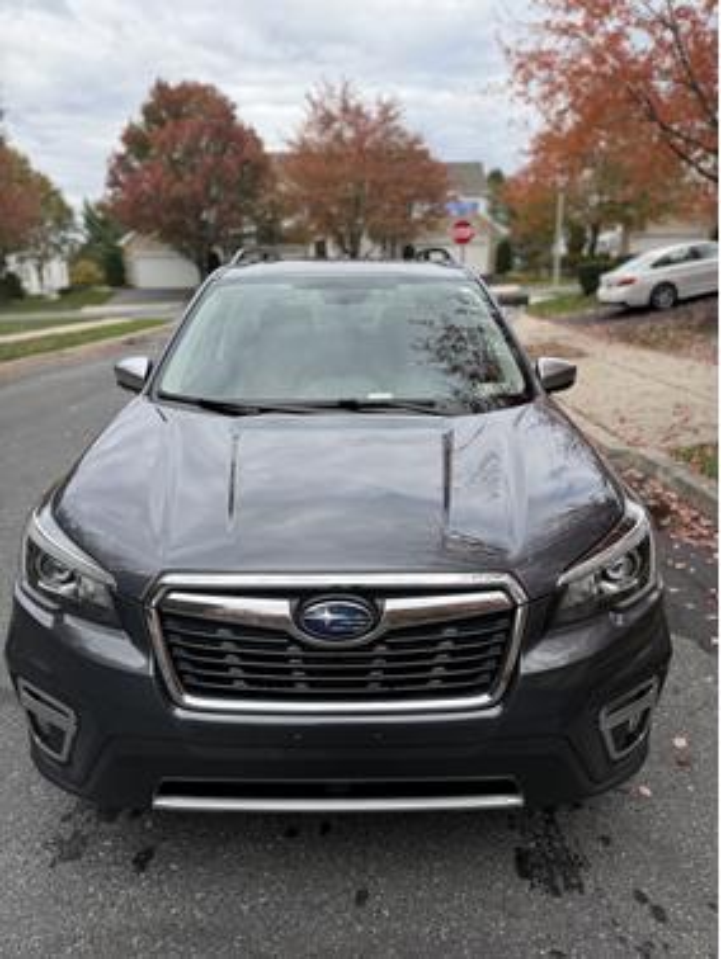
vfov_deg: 71.6
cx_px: 360
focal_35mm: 24
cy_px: 480
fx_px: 666
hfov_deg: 56.9
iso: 80
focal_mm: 6.76
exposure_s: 1/943
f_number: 1.78
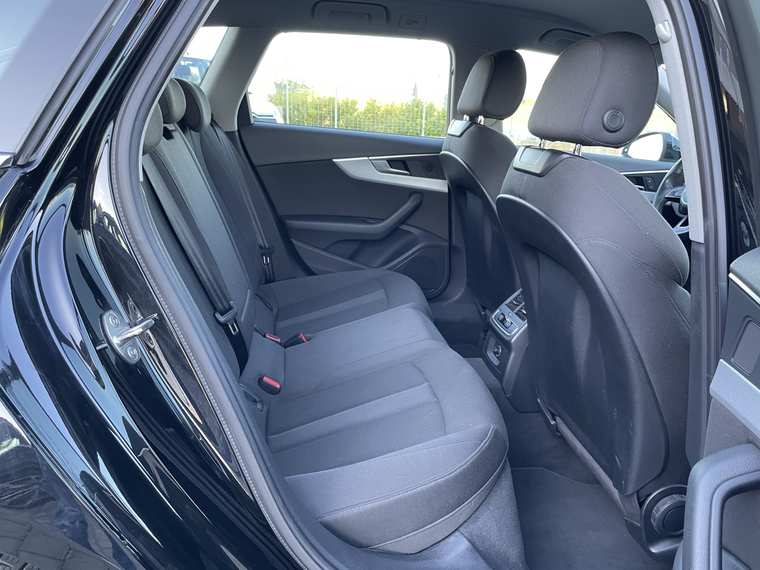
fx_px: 593
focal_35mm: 27
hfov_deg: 65.3
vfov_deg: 51.4
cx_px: 393
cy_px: 291
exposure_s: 1/89
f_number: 1.6
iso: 125
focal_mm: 4.2
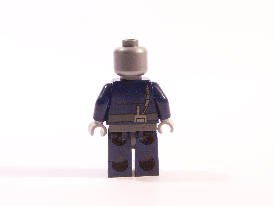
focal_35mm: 67
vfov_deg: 21.9
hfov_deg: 29.0
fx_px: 530
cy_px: 103
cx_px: 137
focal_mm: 11.1
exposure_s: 1/30
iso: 400
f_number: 3.6
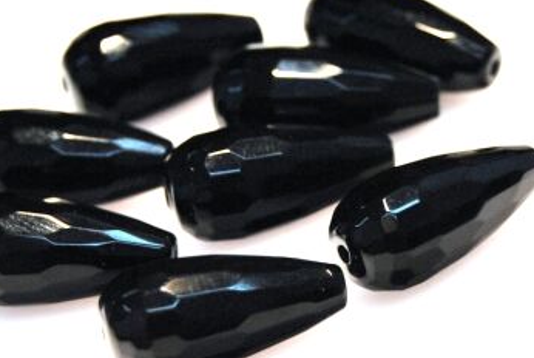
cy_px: 179
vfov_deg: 16.8
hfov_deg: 24.8
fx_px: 1213
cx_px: 244
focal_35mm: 82
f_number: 5.3
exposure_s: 1/60
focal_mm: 45
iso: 250
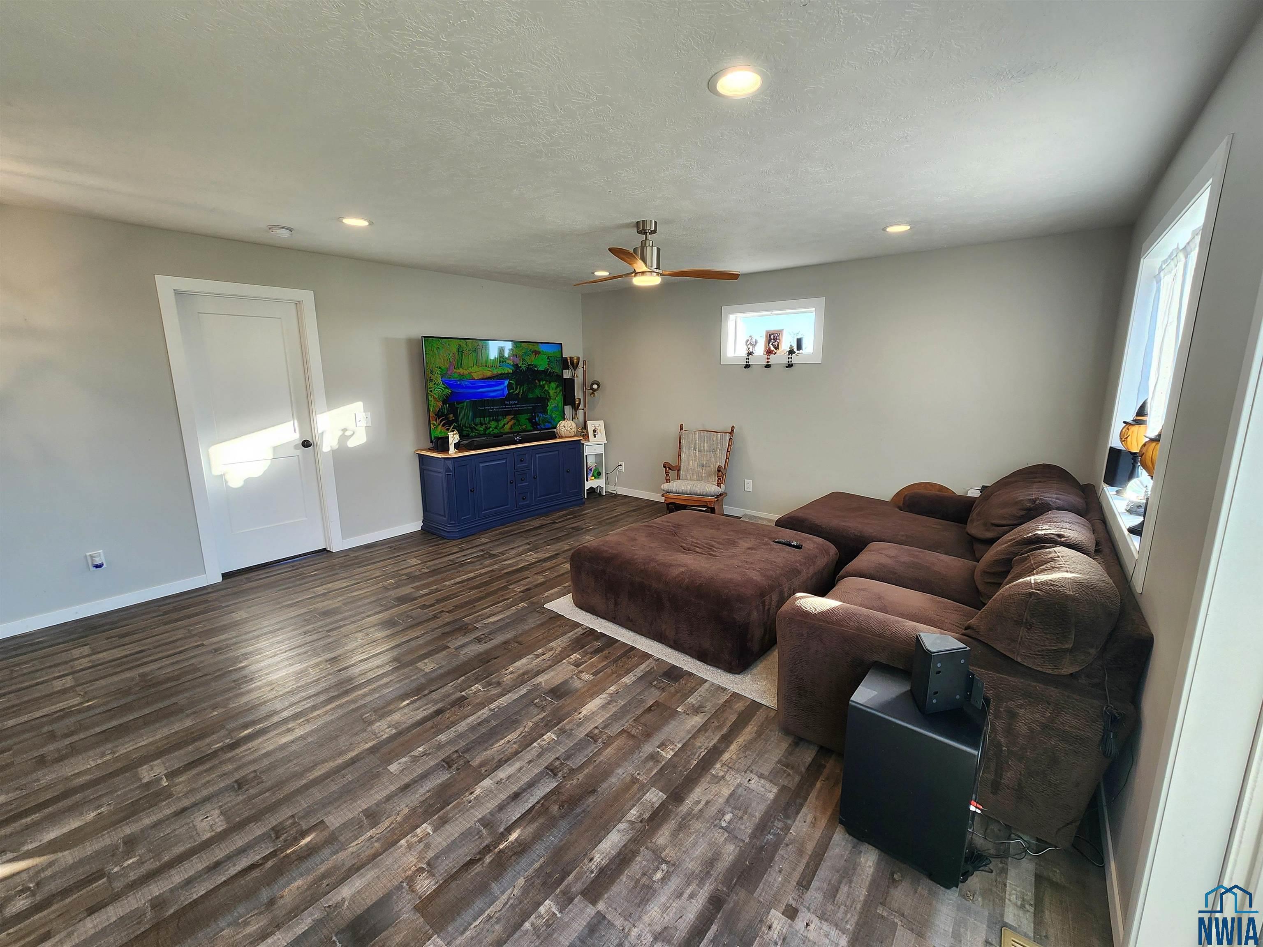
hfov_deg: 106.2
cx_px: 632
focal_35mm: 13
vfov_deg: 89.9
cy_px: 474
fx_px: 474
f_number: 2.2
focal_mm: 2.2
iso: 50
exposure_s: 1/60.2
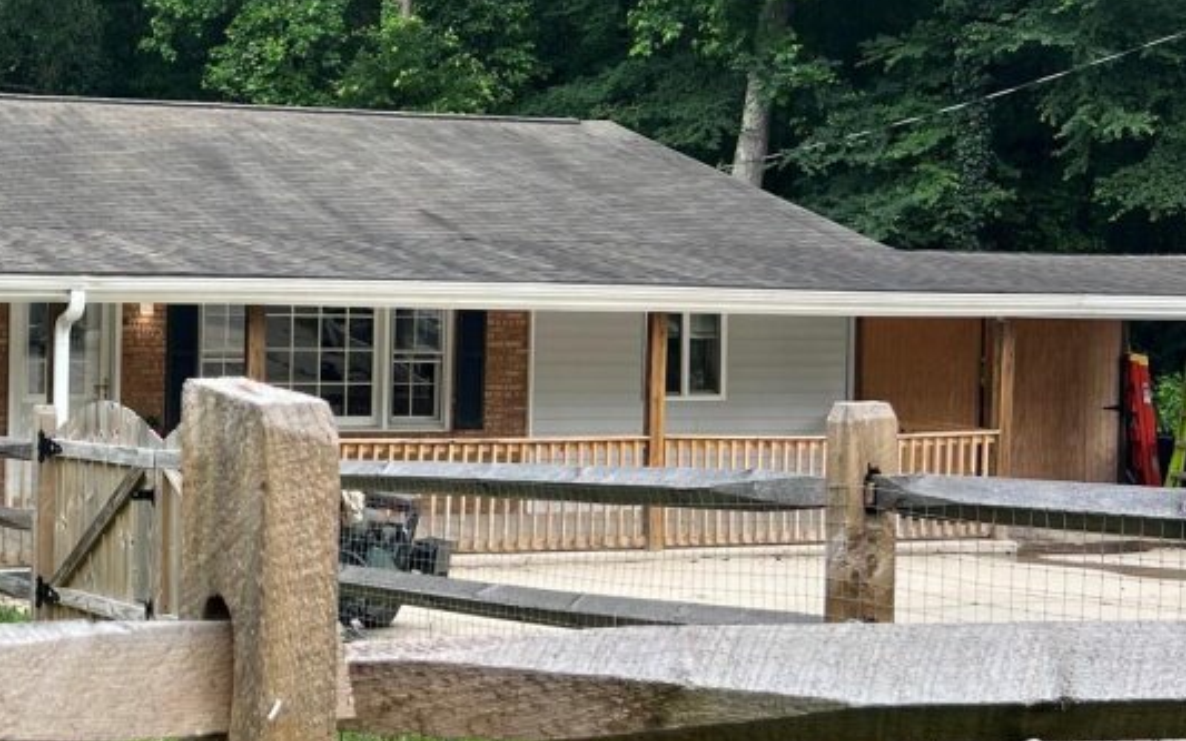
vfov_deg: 20.9
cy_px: 271
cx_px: 2
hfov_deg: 30.6
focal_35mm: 62
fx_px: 2004
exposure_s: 1/121
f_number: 1.5
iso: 40
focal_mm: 5.7
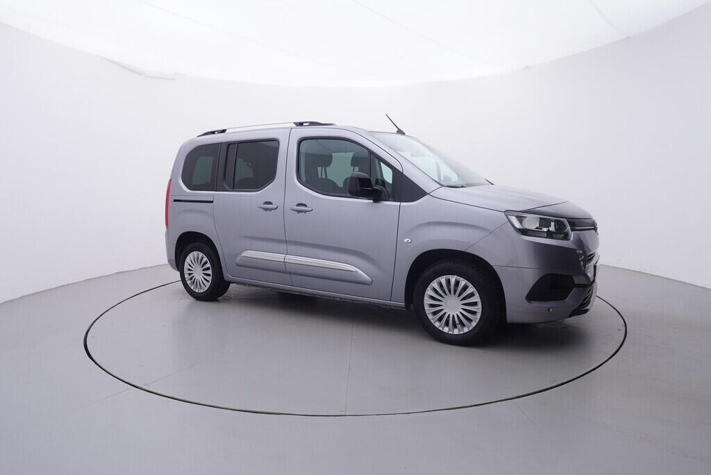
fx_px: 445
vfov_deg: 56.2
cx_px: 356
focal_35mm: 22
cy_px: 238
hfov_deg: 77.3
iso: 200
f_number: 5
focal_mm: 15
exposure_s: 1/80
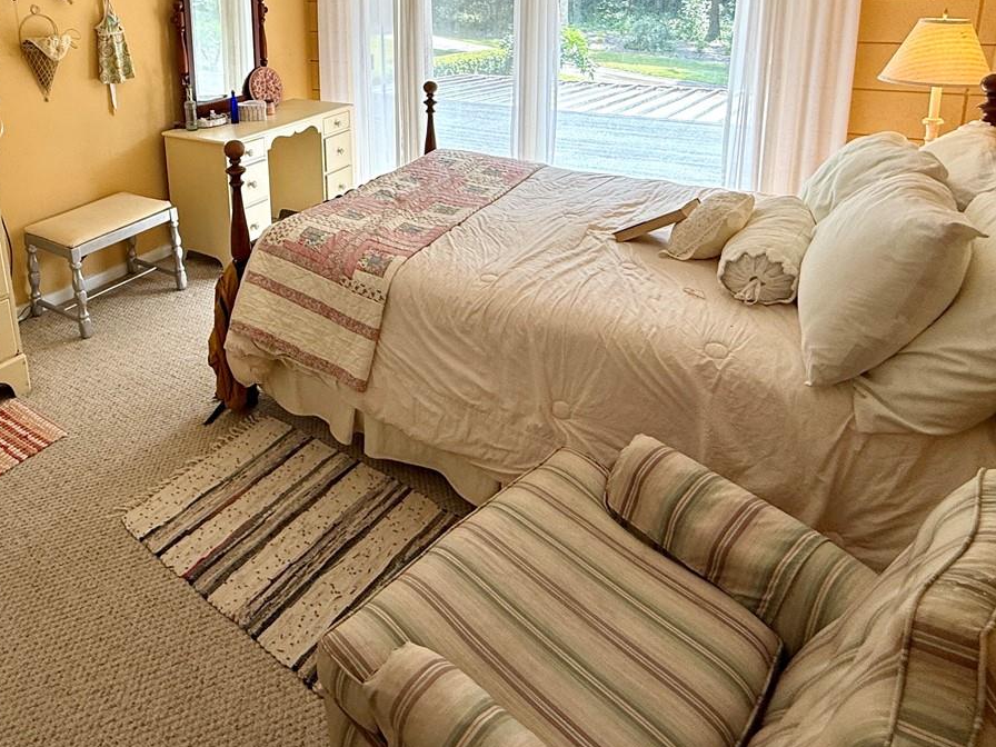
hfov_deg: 67.2
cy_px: 129
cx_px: 321
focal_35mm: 25
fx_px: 719
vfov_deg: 50.8
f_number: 2.2
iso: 50
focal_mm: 2.22
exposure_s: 1/99
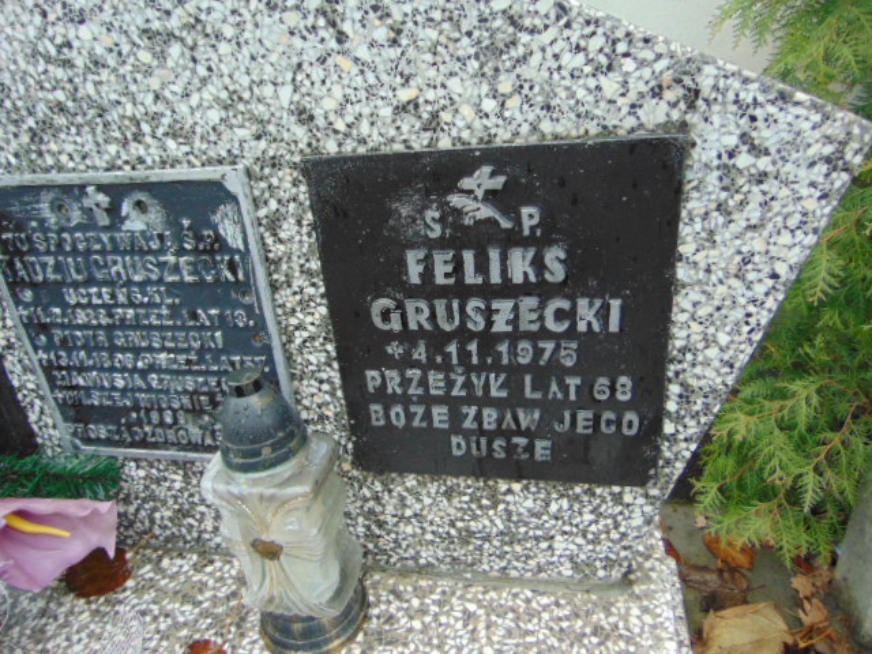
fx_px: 630
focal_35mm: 25
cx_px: 436
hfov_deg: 69.4
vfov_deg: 54.9
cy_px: 327
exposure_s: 1/160
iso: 320
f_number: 3
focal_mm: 4.5
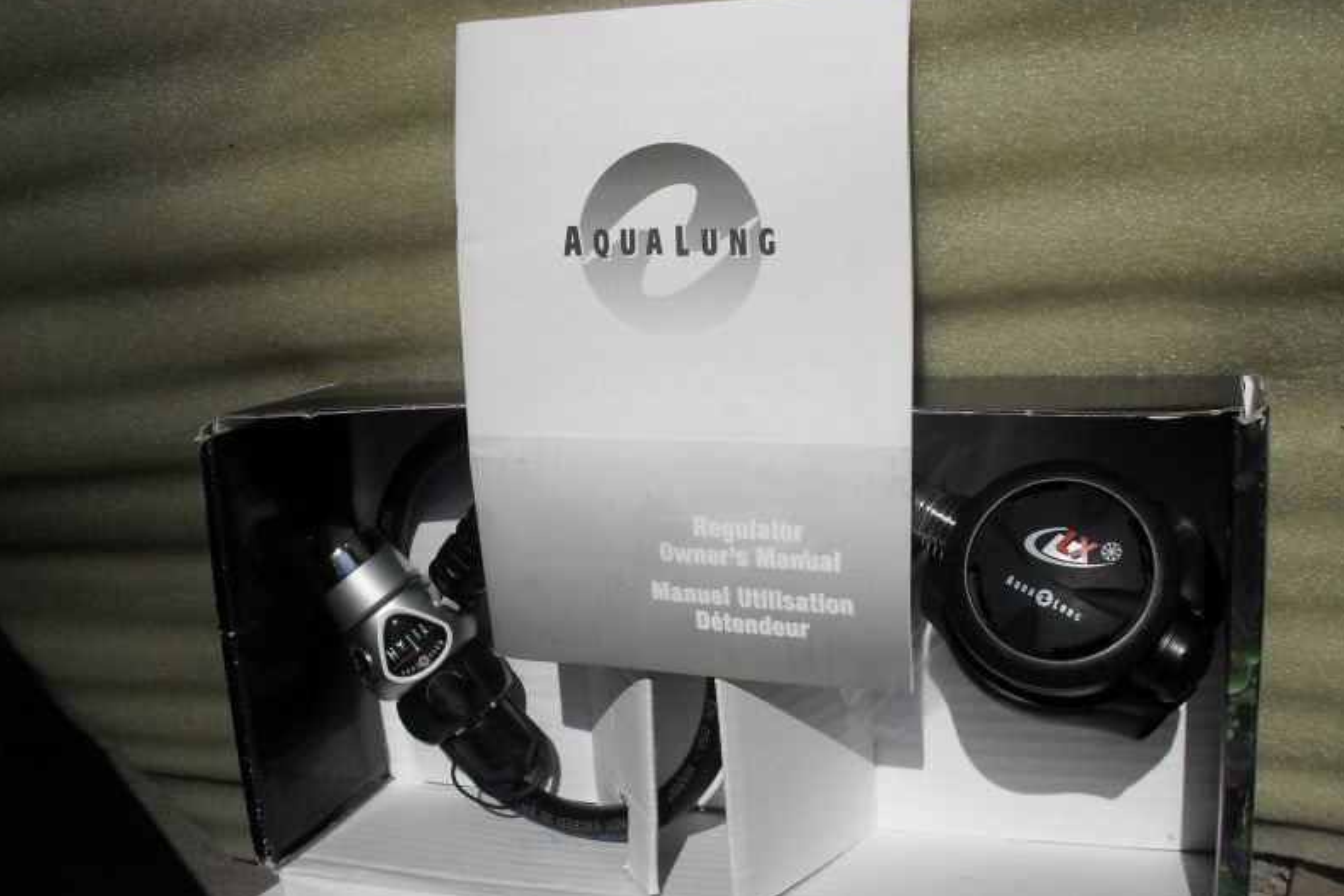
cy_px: 491
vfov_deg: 33.4
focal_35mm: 40
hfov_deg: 48.5
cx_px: 674
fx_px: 1494
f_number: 8.3
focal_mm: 6.3
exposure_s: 1/500
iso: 80
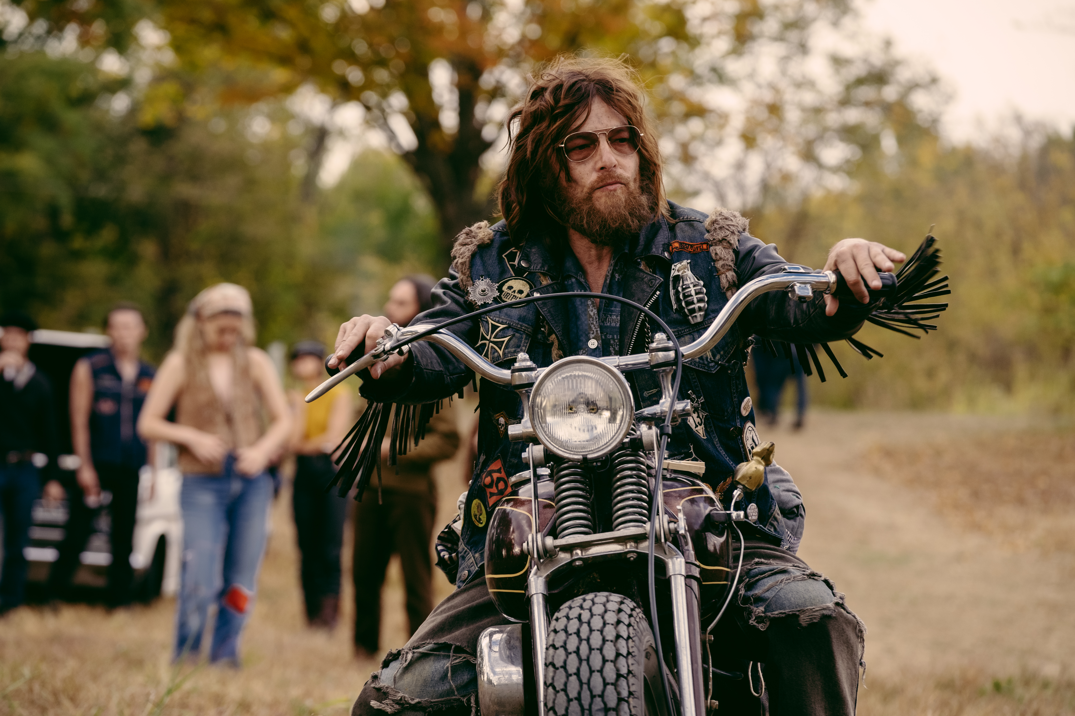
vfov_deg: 6.5
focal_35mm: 210
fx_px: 6270
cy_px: 358
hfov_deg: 9.8
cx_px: 538
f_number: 5
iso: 320
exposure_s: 1/125
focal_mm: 140
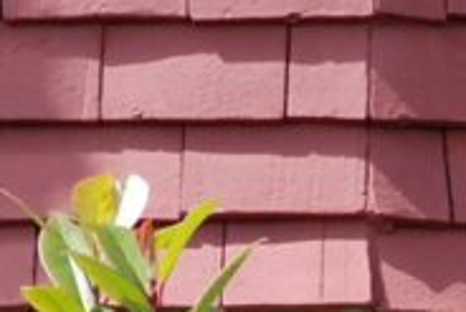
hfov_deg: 2.9
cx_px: 466
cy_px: 1154
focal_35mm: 703
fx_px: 9107
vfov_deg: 1.9
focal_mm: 60
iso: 200
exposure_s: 1/400
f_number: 5
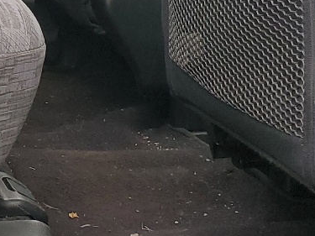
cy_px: -98
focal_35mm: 111
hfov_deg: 16.5
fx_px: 1010
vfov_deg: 12.8
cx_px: -123
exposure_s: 1/60.2
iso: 88
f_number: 1.5
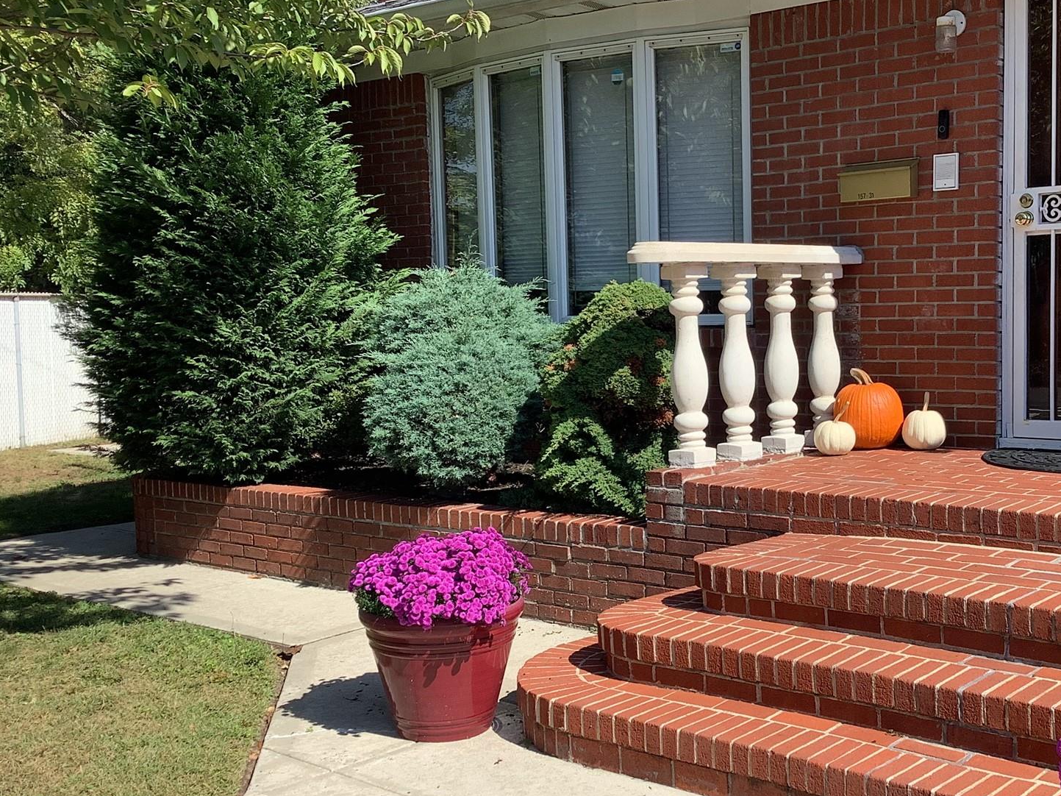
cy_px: 410
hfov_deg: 42.1
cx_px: 740
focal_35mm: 44
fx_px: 1349
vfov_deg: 32.9
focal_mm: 3.3
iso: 25
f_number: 2.4
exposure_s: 1/916
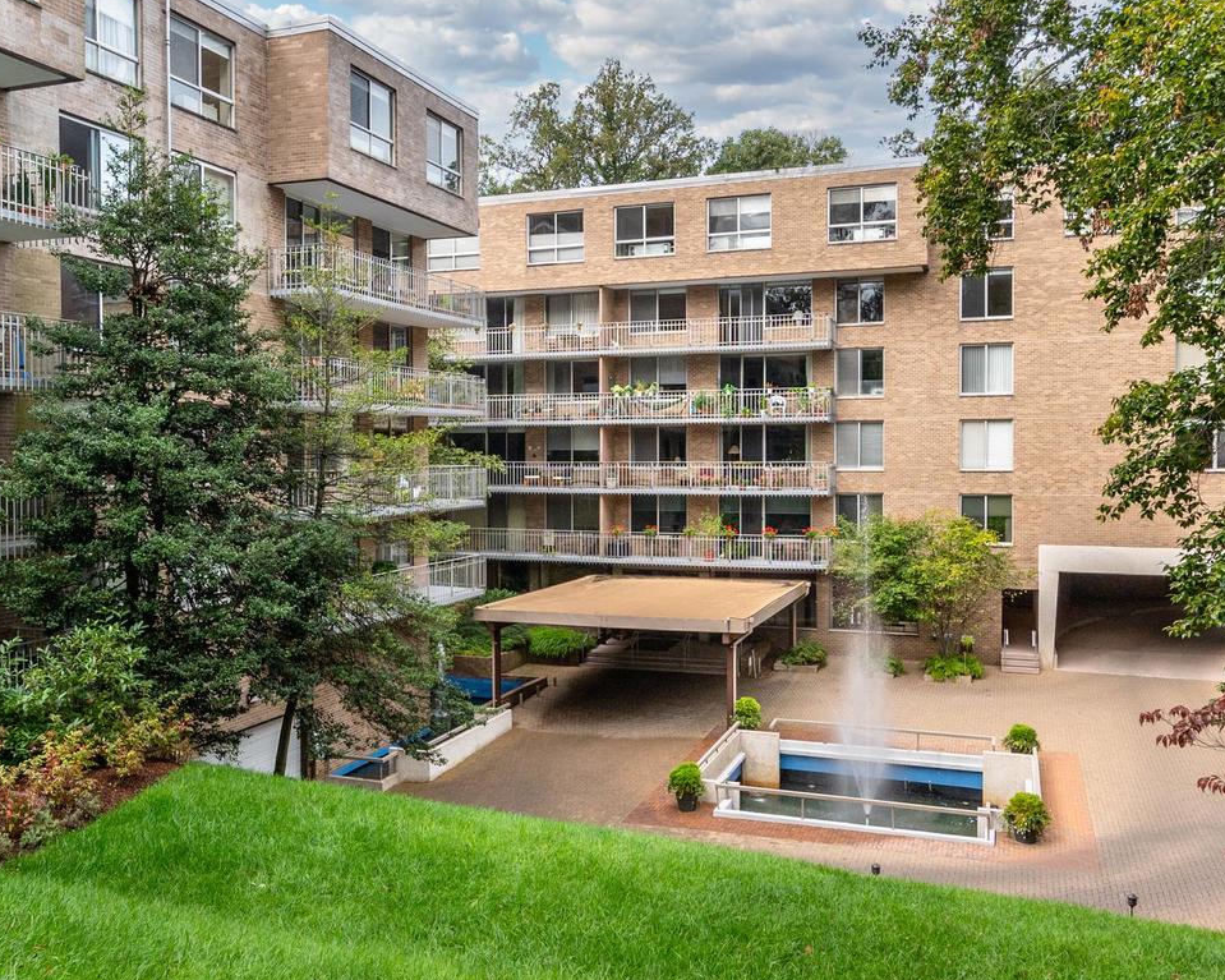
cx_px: 516
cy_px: 454
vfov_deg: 47.1
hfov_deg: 56.9
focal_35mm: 31
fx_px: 1124
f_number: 8
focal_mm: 15
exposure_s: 1/400
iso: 500
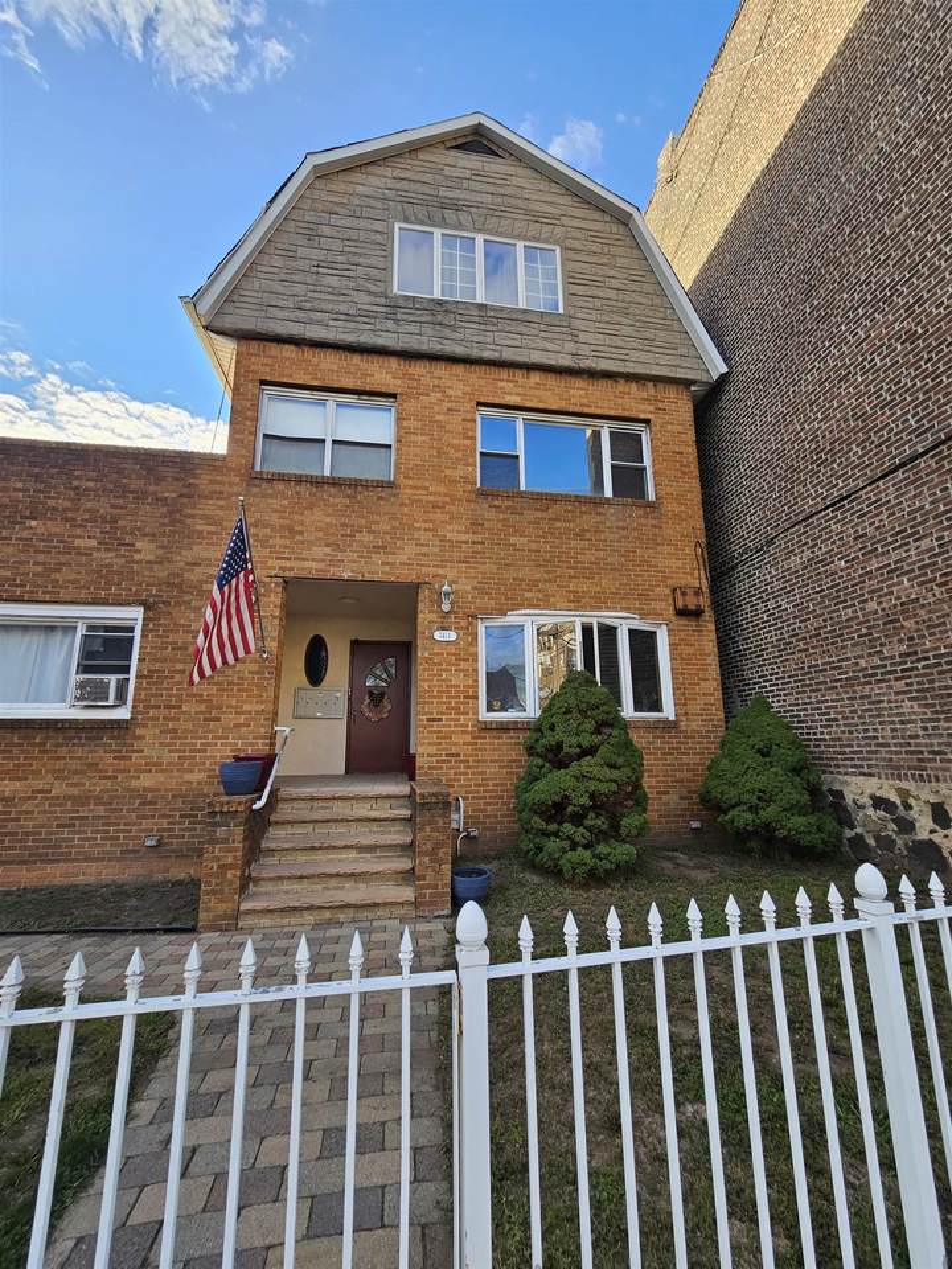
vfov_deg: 106.2
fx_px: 477
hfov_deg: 89.9
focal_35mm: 13
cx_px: 476
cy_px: 634
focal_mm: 2.2
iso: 50
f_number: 2.2
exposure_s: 1/340
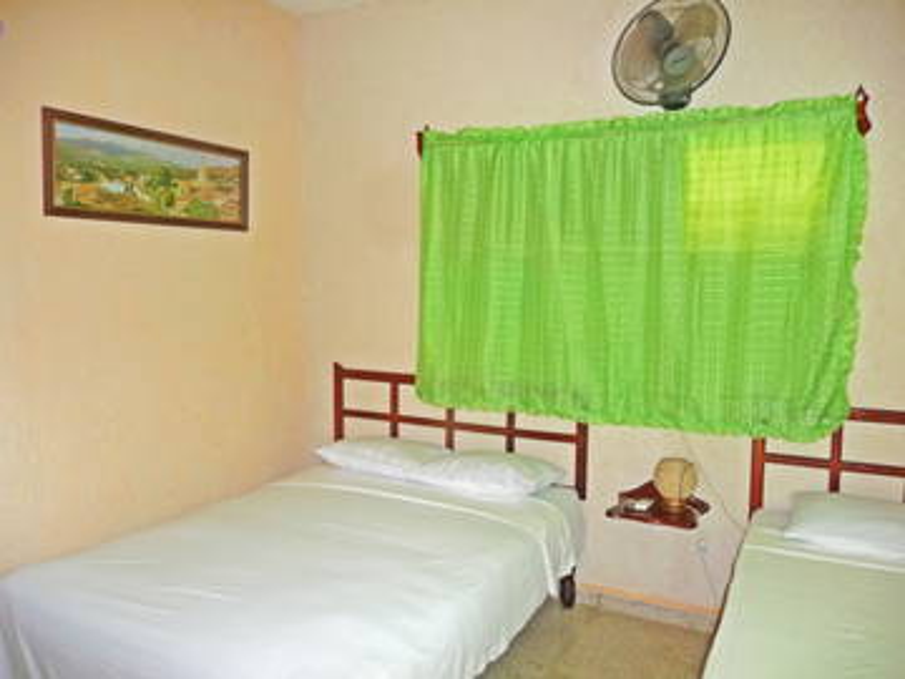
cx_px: 452
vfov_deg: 49.7
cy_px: 340
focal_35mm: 28
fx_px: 732
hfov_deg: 63.4
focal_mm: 4.7
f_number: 3.3
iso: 160
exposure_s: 1/30
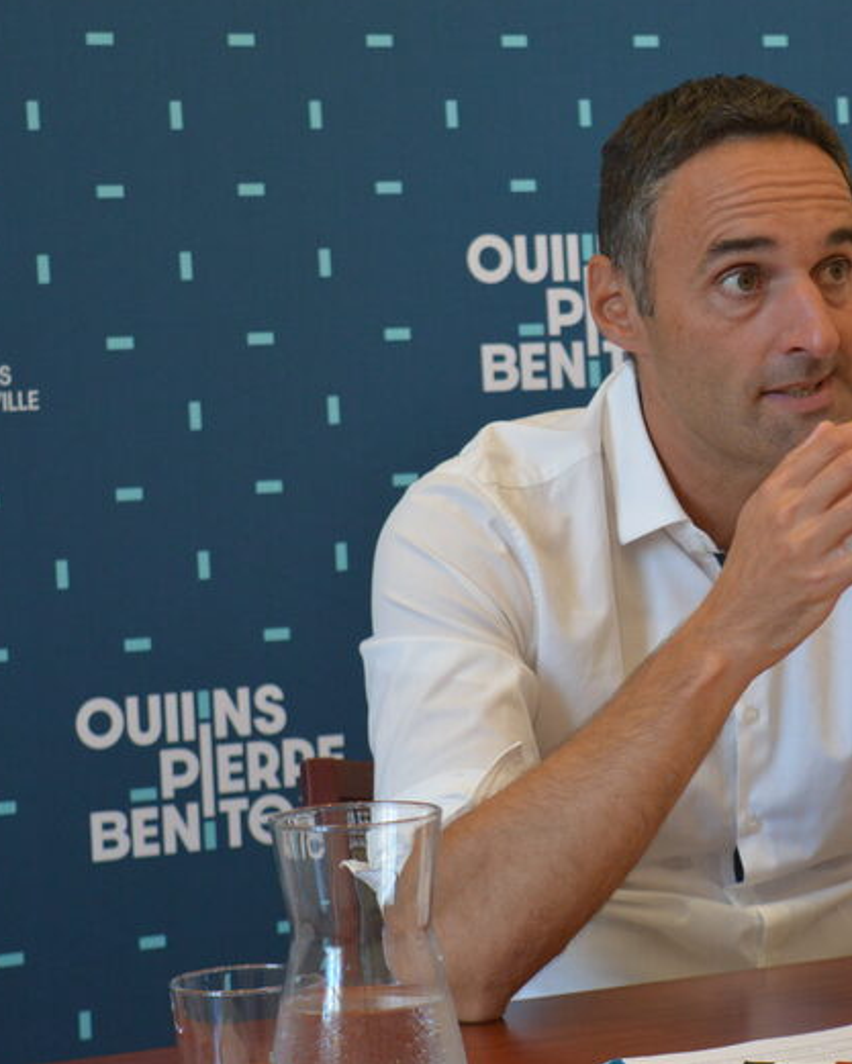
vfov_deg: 17.9
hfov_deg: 14.3
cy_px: 528
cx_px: 715
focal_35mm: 107
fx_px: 3372
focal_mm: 50
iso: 1000
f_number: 5.6
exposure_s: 1/60
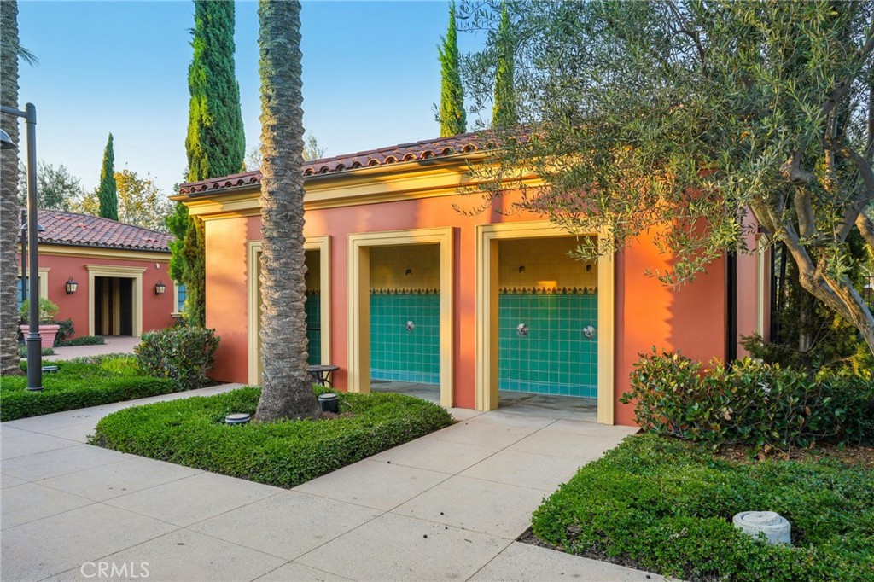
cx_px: 437
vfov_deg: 53.1
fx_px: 582
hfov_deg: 73.8
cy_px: 291
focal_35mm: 24
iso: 160
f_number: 8
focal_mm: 24
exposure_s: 1/60
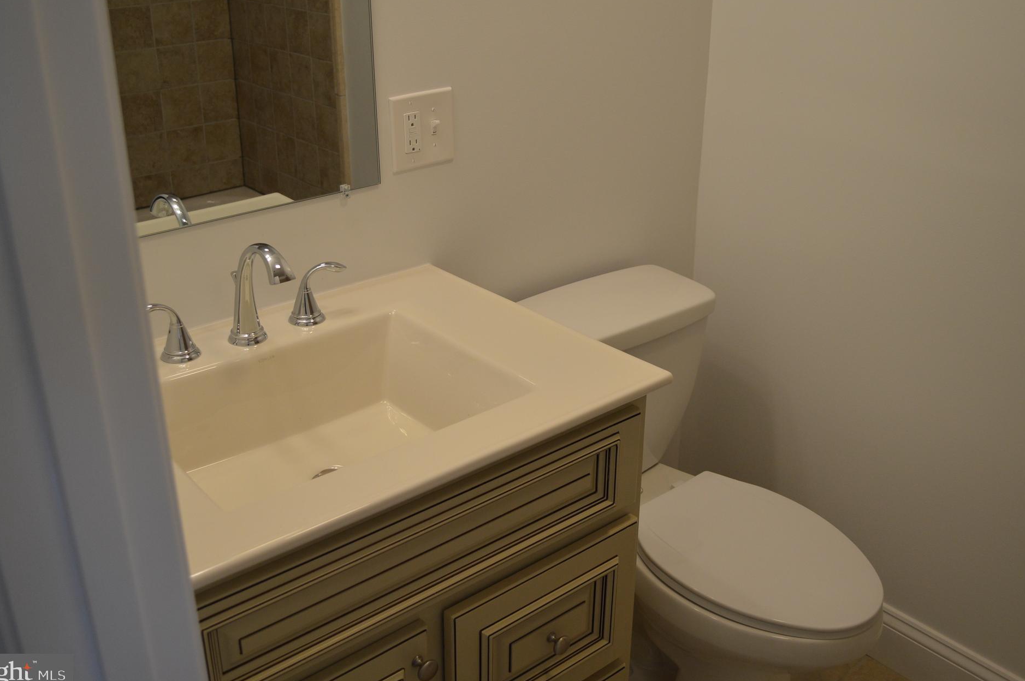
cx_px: 512
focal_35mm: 36
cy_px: 322
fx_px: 1024
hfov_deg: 53.2
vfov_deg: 36.8
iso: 500
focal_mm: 22
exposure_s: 1/60
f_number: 3.8
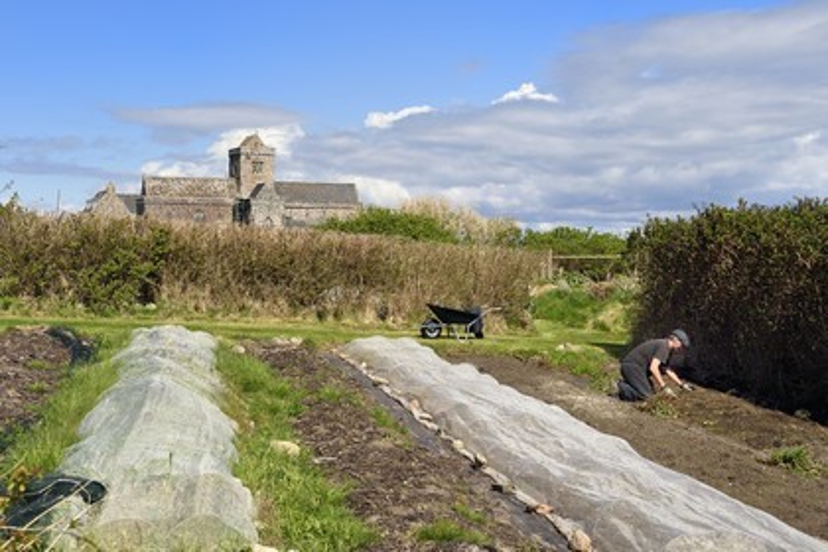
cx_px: 414
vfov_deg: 24.6
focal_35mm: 55
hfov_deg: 36.2
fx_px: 1265
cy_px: 276
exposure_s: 1/250
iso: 200
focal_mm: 55
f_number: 14
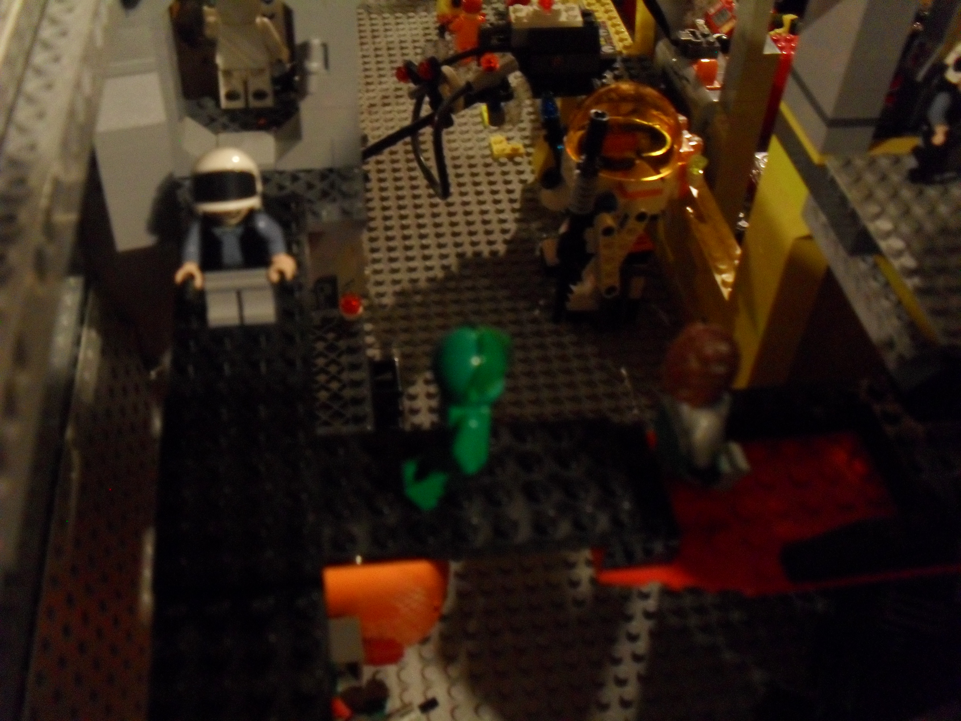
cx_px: 480
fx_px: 972
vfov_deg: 40.7
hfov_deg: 52.6
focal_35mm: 35
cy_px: 360
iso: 400
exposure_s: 1/10
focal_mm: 6.3
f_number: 3.2
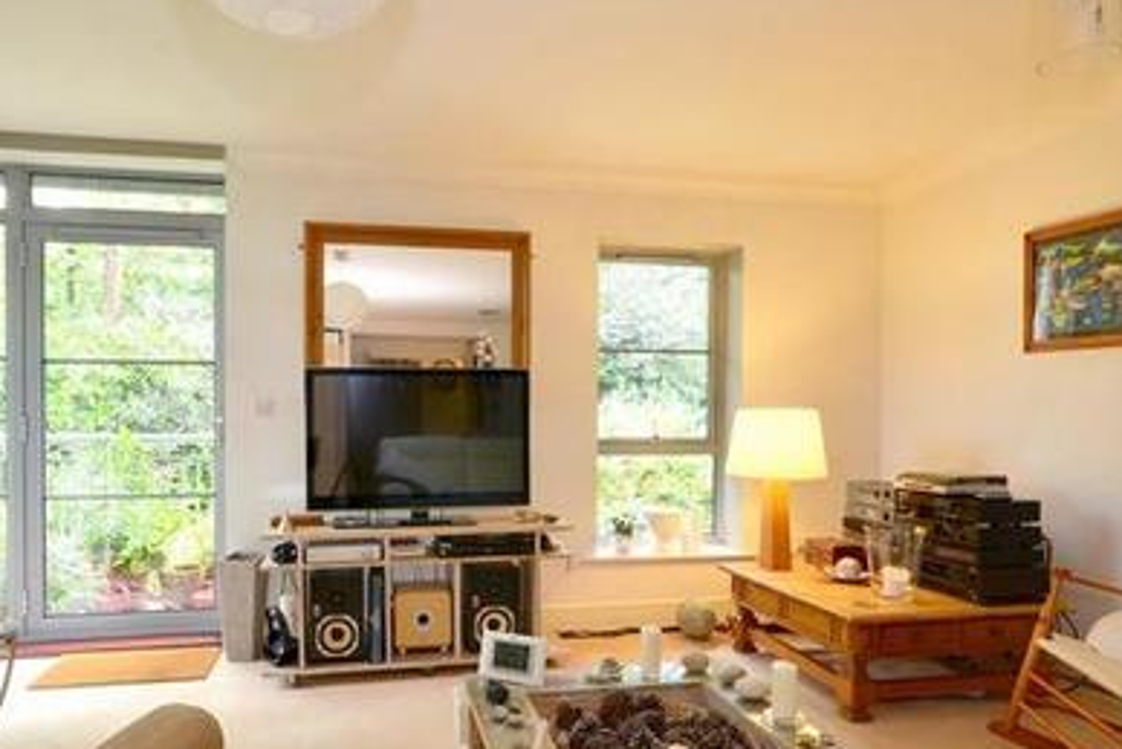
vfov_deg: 57.2
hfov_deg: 78.2
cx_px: 492
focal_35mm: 22
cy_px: 396
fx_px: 686
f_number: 11
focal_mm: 10
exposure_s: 1.3
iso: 200
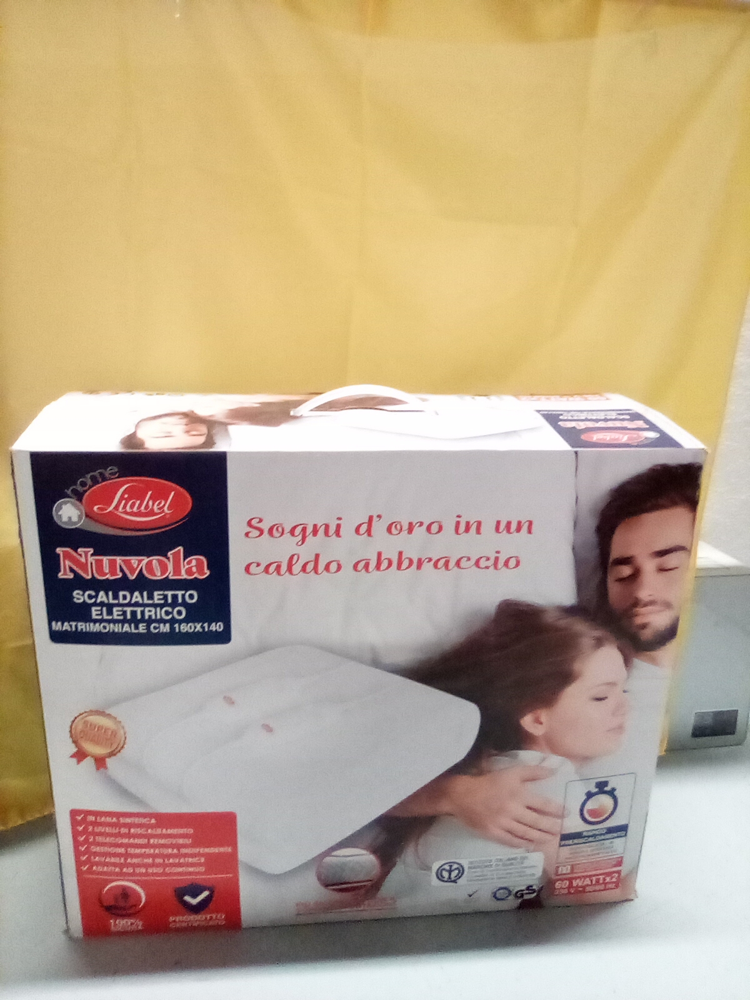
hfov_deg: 49.7
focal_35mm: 28
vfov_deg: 63.4
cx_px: 375
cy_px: 500
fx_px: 809
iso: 313
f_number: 2.2
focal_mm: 2.27
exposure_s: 1/20
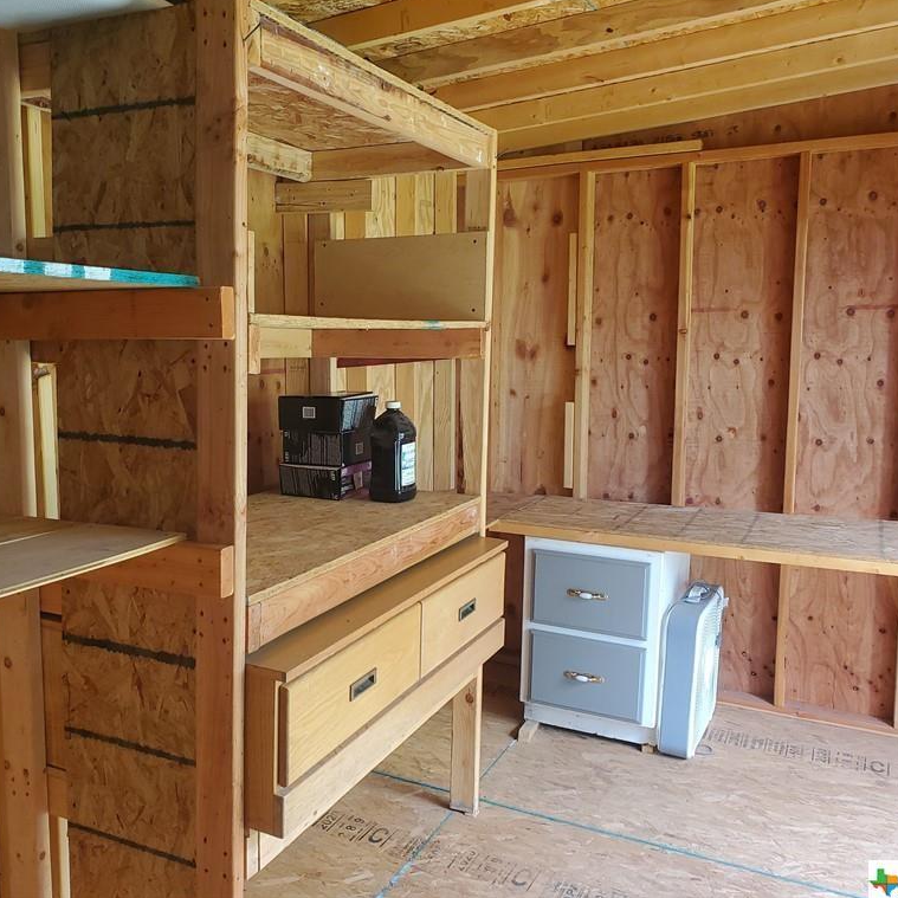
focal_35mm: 31
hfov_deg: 52.3
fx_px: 910
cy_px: 446
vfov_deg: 52.5
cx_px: 383
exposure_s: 1/33
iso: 100
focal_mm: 4.3
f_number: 2.4
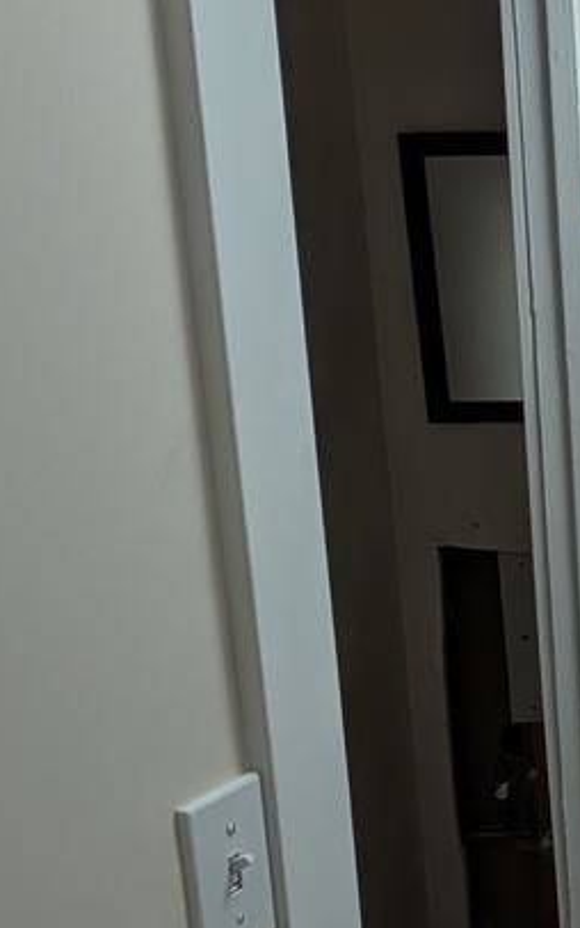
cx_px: 1039
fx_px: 1137
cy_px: 571
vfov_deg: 44.0
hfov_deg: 20.4
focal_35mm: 45
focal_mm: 2.02
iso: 46
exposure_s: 1/120
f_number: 1.7
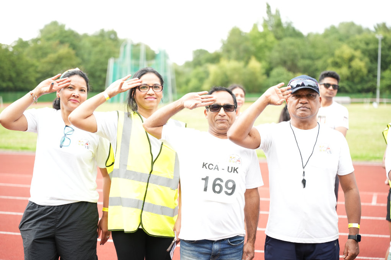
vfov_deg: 19.5
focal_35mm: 70
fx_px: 760
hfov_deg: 28.8
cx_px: 196
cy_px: 130
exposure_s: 1/400
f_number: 2.8
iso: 400
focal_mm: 70
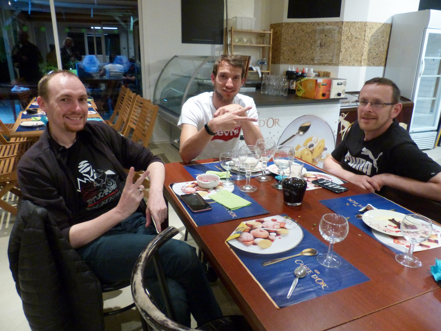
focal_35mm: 25
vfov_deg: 54.9
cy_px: 166
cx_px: 220
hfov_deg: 69.4
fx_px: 318
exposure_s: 1/10
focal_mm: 4.5
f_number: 2.8
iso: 400
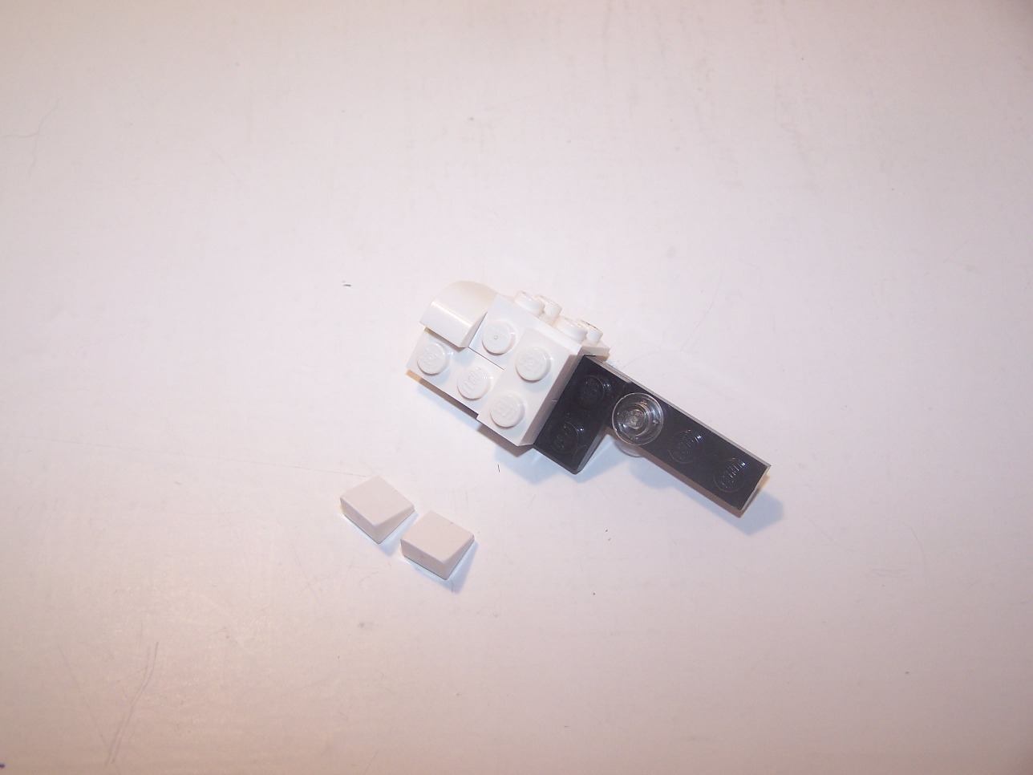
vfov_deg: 37.7
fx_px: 1134
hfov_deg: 49.0
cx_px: 516
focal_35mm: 38
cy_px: 388
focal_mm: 6.3
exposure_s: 1/125
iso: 80
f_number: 2.8
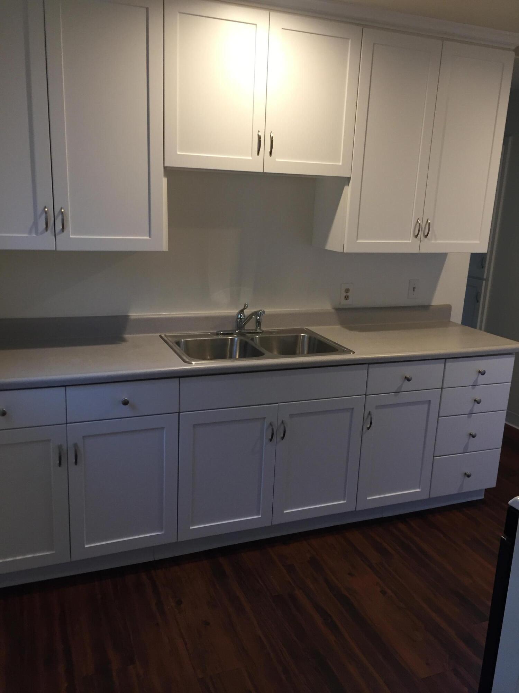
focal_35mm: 29
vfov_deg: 61.7
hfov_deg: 48.2
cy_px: 346
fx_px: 580
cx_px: 260
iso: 80
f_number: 2.2
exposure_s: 1/30
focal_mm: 4.15
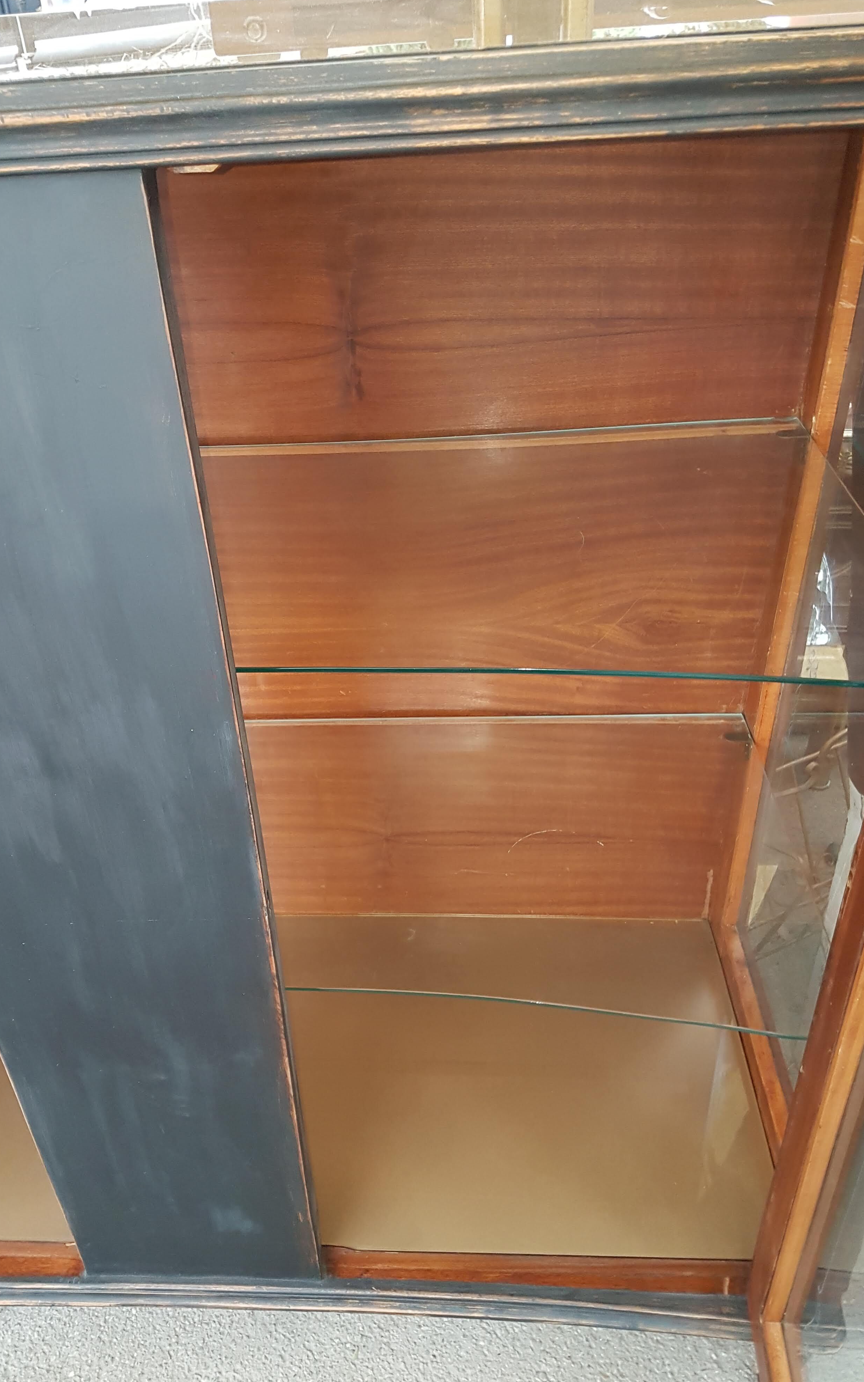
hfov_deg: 44.5
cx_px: 399
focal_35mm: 28
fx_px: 1055
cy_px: 692
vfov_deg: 66.5
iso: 200
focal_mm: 4.2
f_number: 1.7
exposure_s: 1/50
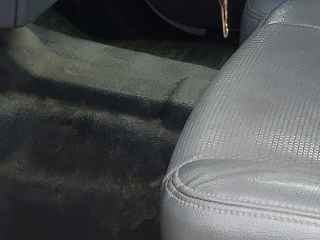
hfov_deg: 15.4
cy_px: -34
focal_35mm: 124
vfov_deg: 11.8
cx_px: 373
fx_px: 1148
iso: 50
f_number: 1.5
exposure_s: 1/256
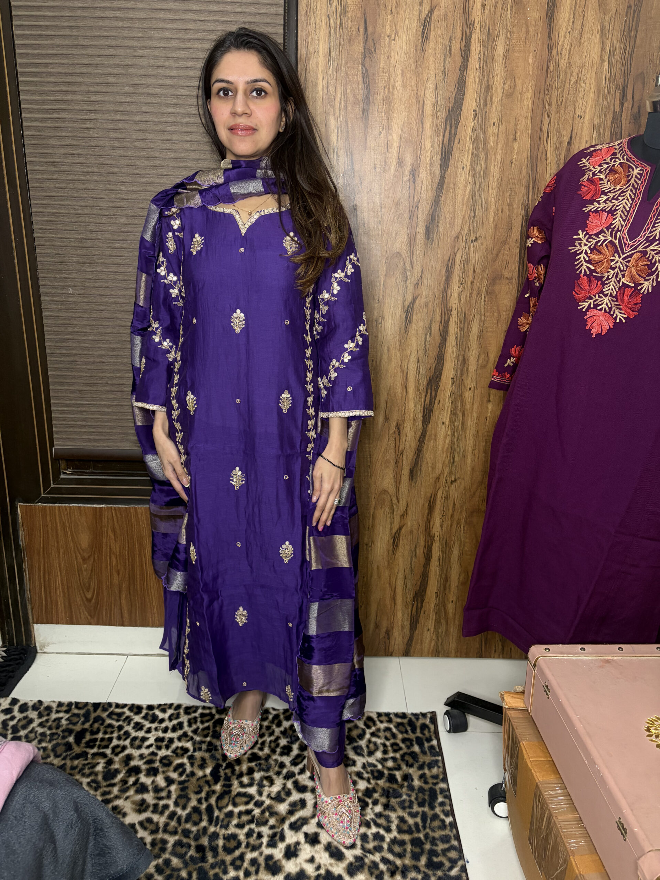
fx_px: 661
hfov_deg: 53.1
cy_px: 440
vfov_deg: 67.3
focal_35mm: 26
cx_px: 330
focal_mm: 5.96
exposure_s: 1/50
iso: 200
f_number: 1.6
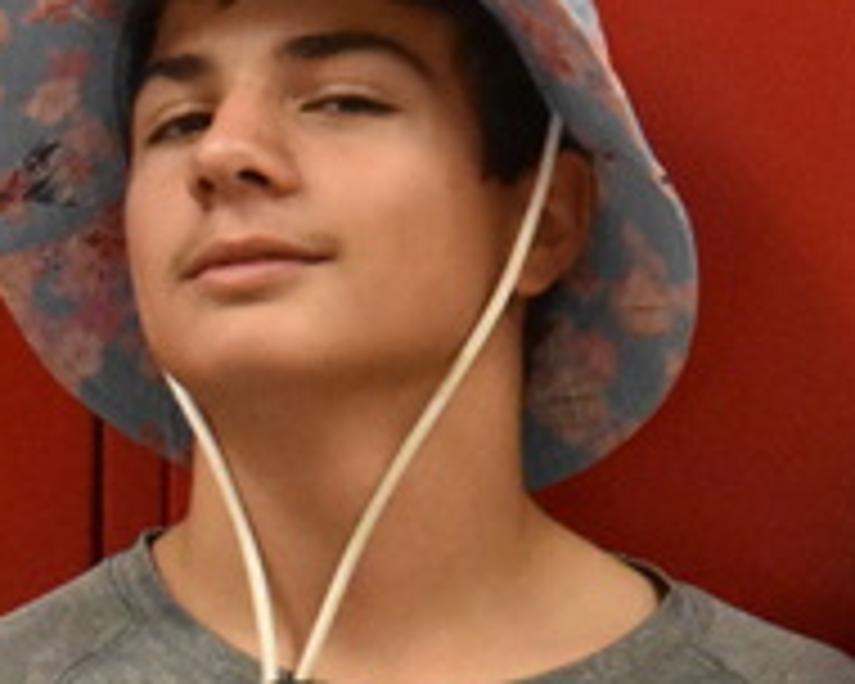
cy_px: 115
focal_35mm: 213
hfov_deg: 8.9
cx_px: 1238
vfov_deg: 7.2
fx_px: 5390
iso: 6400
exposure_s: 1/200
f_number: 7.1
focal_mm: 28
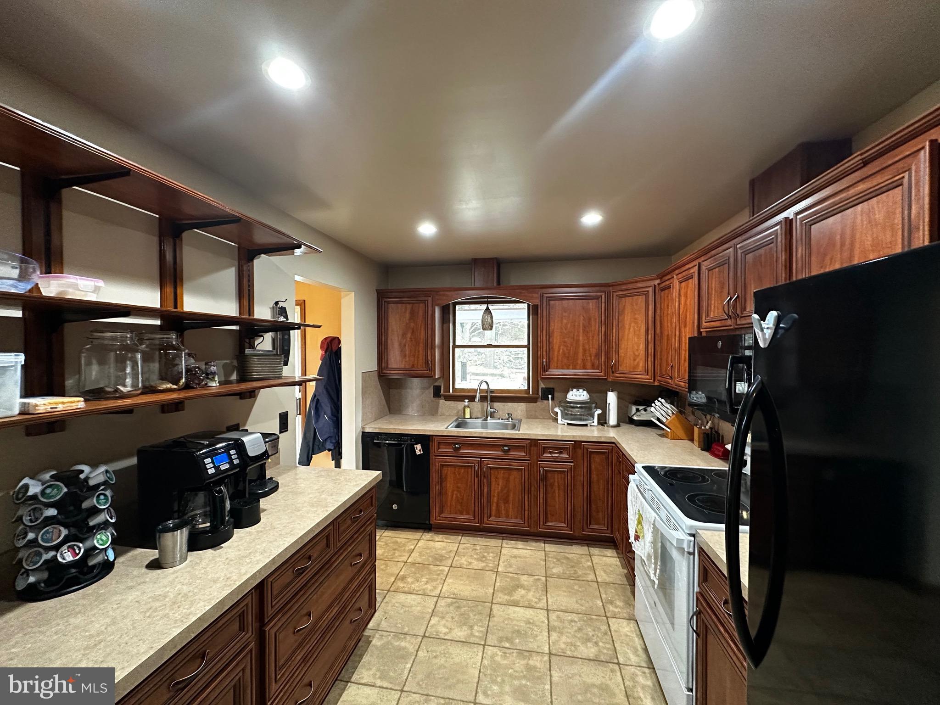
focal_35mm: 14
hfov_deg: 102.1
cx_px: 470
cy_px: 352
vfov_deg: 85.7
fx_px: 380
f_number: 2.2
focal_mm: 2.22
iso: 500
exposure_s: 1/60
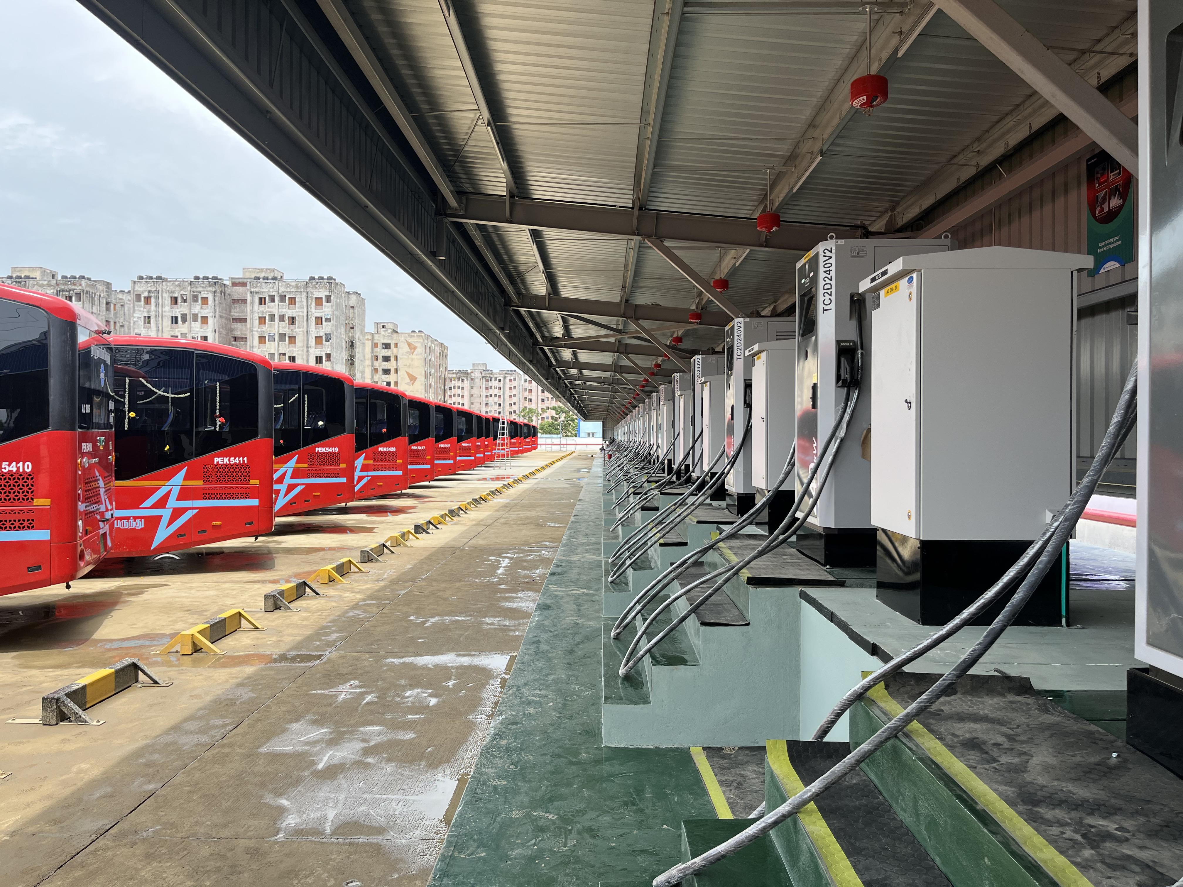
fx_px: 889
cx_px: 592
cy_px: 444
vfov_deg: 53.1
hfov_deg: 67.3
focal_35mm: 26
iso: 50
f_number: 1.6
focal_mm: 5.1
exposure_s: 1/1096
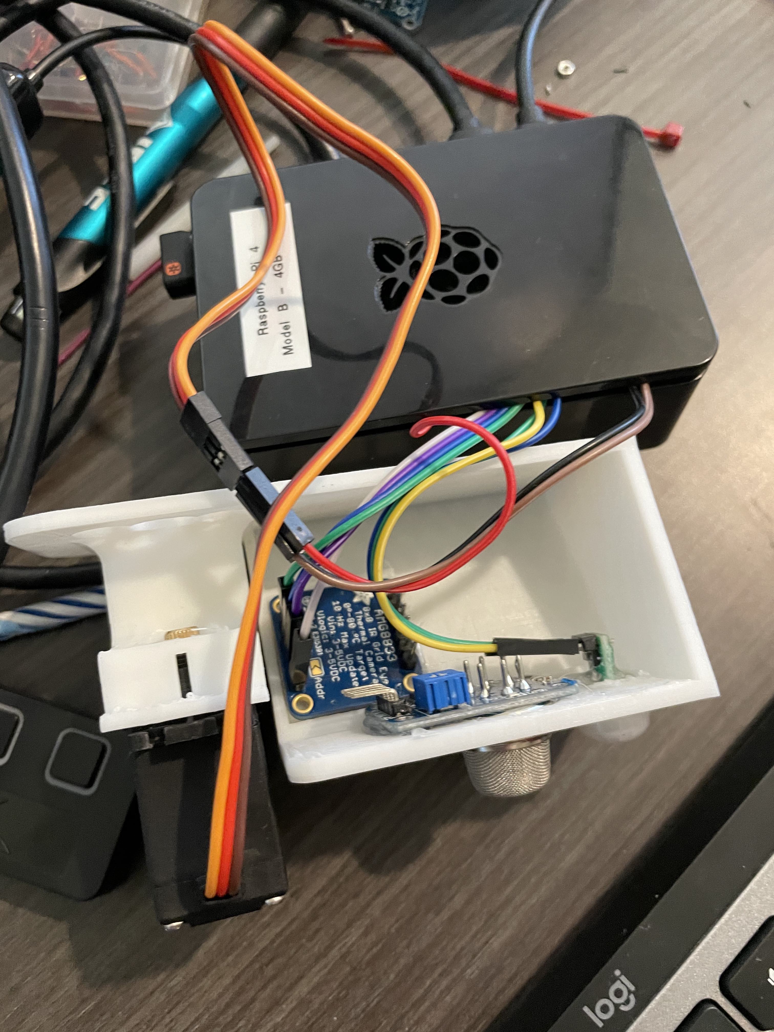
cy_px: 516
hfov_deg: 53.1
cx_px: 387
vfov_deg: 67.3
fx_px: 775
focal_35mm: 26
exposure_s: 1/60
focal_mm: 4.2
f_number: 1.6
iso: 500
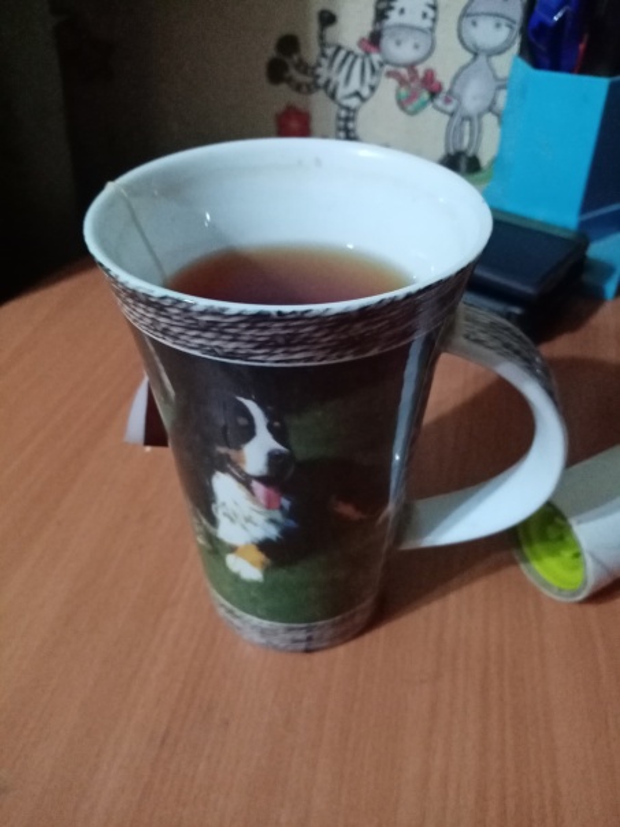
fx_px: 621
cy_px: 414
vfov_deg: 67.3
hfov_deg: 53.1
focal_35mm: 26
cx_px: 310
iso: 1062
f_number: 1.8
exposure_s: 1/20
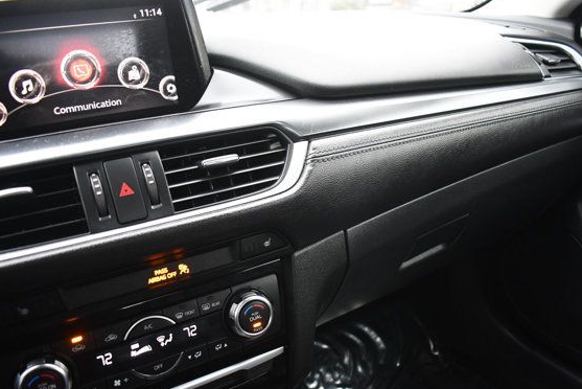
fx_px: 501
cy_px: 216
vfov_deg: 42.3
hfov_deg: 60.2
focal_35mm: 31
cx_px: 311
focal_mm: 18
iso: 2200
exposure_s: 1/125
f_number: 3.5
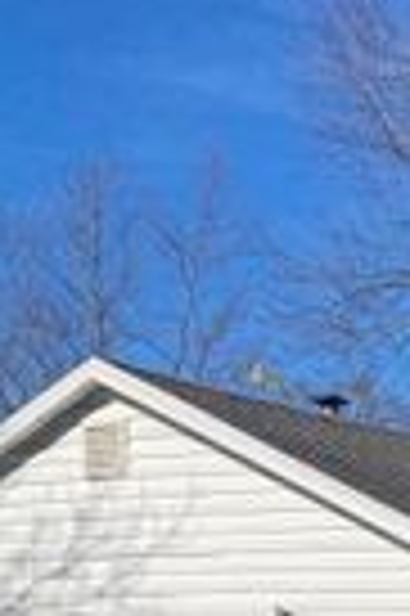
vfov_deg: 19.4
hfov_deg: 13.5
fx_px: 1695
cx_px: 473
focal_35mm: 99
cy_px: 740
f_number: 1.8
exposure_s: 1/5236
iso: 32
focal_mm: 4.25
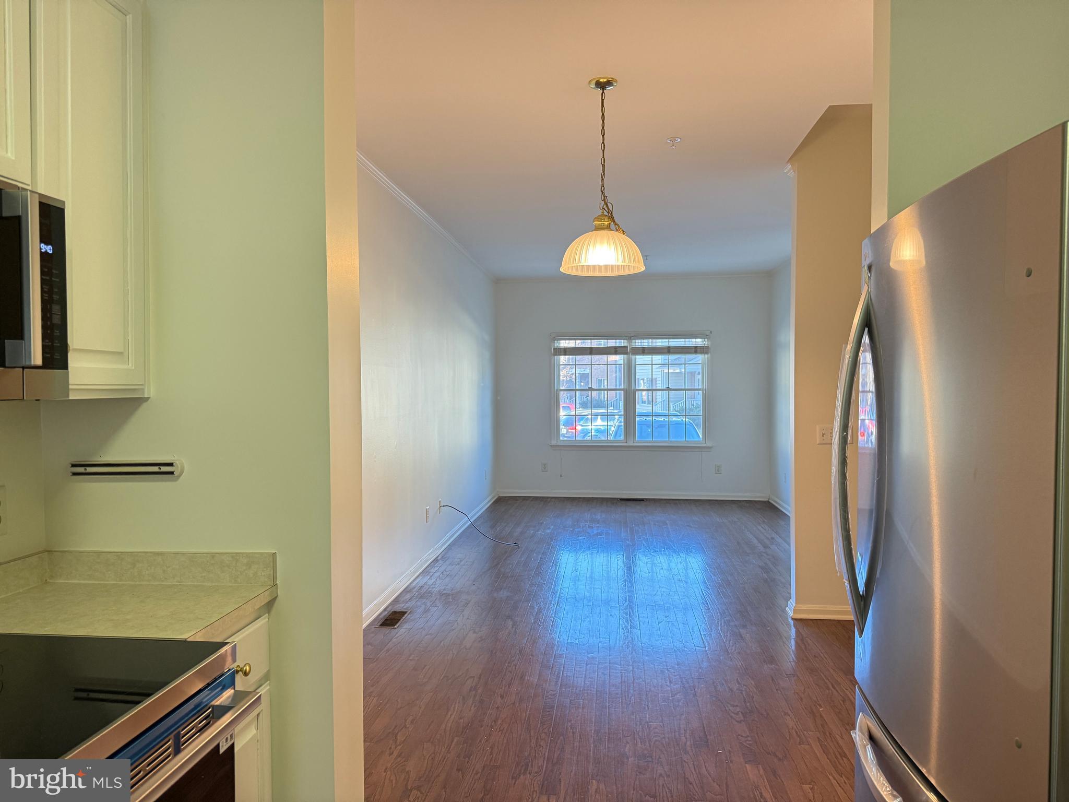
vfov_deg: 56.8
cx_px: 534
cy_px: 401
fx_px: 741
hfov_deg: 71.6
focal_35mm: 24
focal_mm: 6.76
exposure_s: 1/60
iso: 320
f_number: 1.78
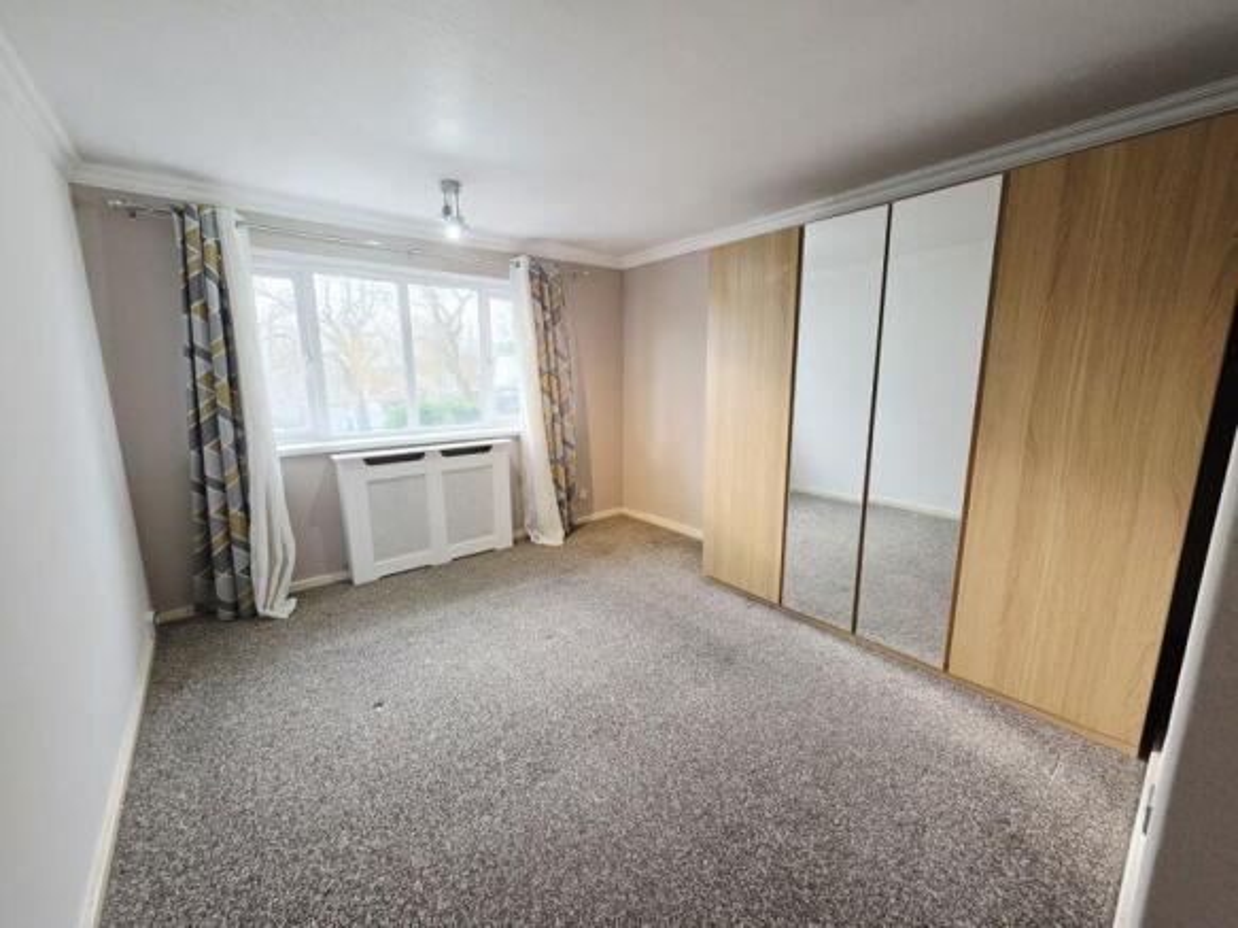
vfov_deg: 89.9
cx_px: 619
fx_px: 465
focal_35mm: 13
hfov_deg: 106.2
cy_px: 464
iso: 160
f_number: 1.9
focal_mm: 2.2
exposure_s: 1/120
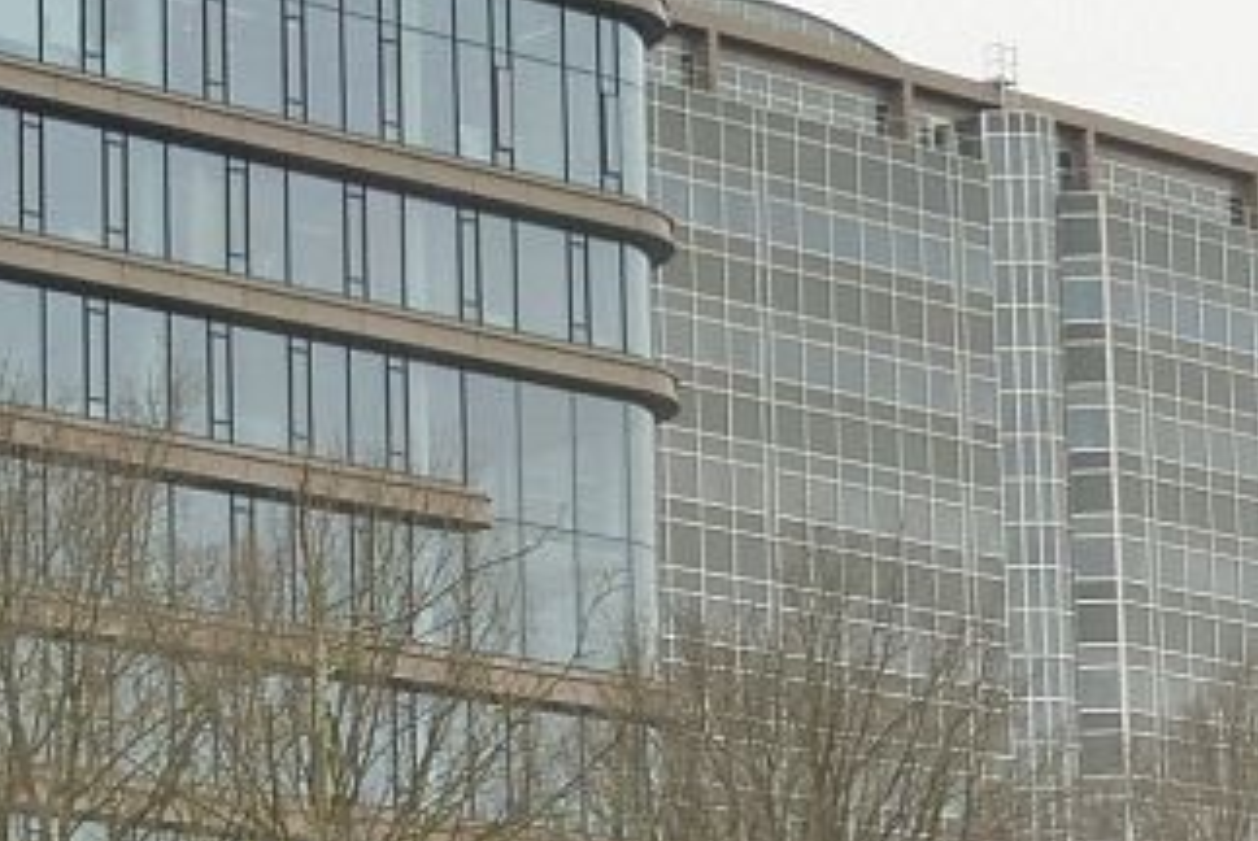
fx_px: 5876
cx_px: -66
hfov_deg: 12.1
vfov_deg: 8.2
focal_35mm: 168
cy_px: 654
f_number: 4.4
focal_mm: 9
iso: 100
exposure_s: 1/100
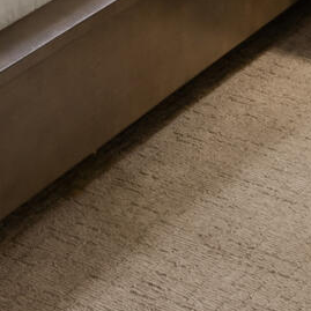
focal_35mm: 161
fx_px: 1636
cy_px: -468
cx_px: -532
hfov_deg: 9.2
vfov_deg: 9.5
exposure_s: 1.6
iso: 125
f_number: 7.1
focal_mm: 17
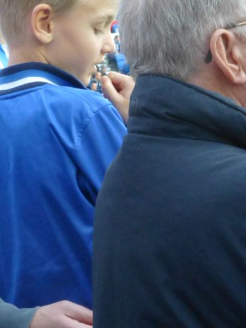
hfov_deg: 8.8
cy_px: 209
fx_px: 1601
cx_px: 145
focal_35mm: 169
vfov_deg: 11.7
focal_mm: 14.2
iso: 800
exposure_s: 1/20
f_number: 5.1
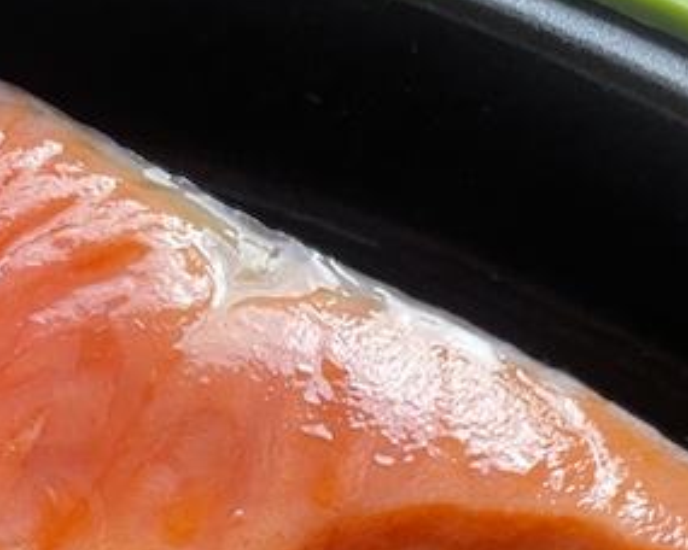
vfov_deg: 15.8
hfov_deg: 21.5
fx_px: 1812
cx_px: 295
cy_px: 842
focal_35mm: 89
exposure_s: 1/60
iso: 160
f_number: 1.6
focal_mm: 4.2
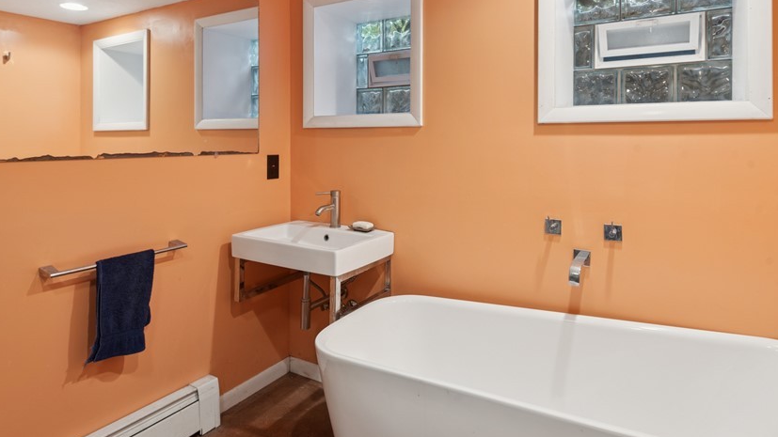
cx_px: 381
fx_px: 454
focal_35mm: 22
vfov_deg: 50.4
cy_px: 141
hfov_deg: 81.2
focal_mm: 16
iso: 400
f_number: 8
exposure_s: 1/6
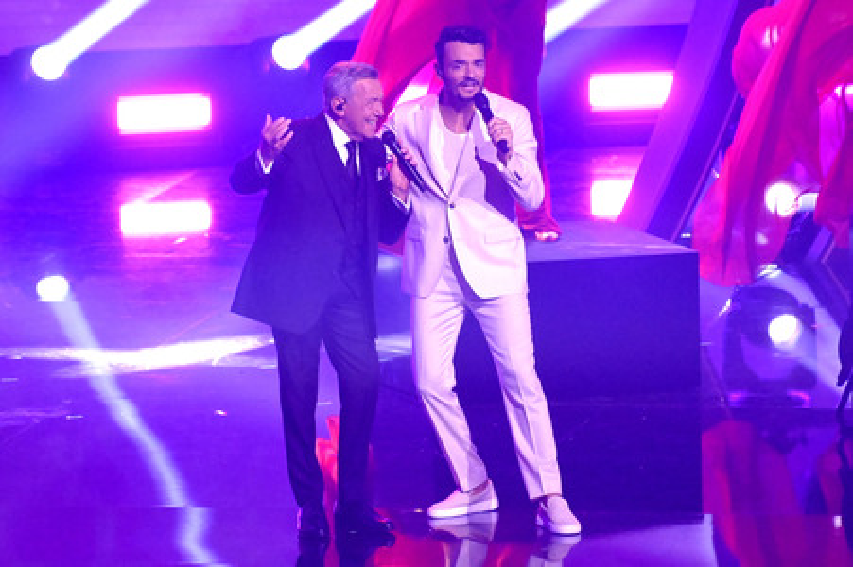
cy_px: 284
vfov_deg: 2.7
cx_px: 426
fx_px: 11838
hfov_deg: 4.1
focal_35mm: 500
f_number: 5.6
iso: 16000
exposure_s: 1/400
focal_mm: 500
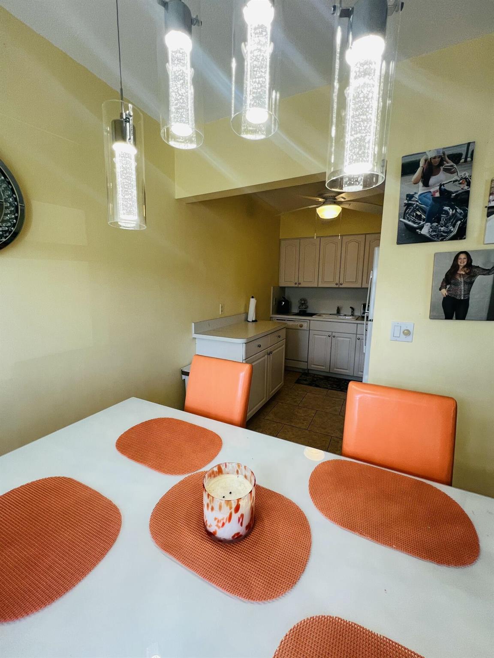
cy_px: 329
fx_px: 247
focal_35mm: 13
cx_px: 247
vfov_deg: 106.2
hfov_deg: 89.9
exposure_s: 1/120
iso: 100
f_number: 1.8
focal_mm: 1.57
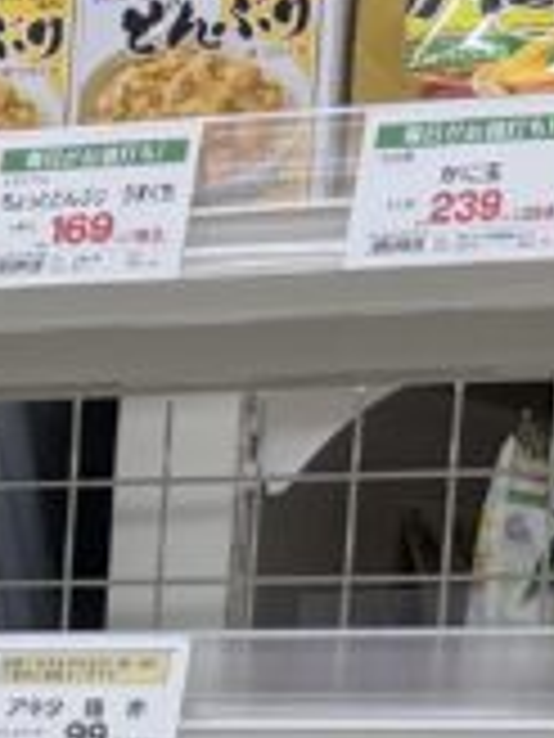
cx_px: -608
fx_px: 3990
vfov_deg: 9.8
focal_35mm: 187
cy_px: 1480
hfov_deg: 7.6
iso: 80
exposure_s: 1/211
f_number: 1.78
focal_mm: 6.76
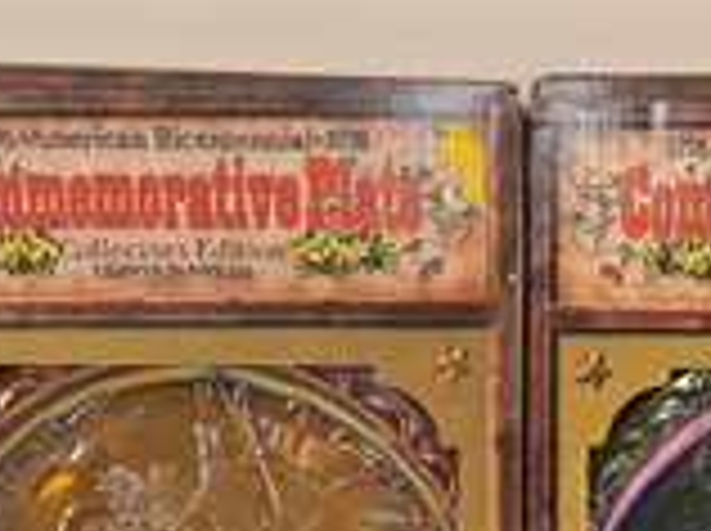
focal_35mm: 50
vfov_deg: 27.8
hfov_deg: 37.1
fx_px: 1025
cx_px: 556
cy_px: 493
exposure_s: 1/120
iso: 125
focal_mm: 6.3
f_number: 1.7
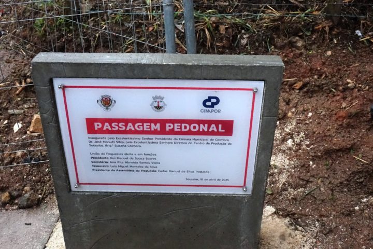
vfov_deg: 36.9
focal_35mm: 36
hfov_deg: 53.1
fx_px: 373
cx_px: 186
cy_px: 124
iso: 2000
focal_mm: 13.1
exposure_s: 1/400
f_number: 5.6
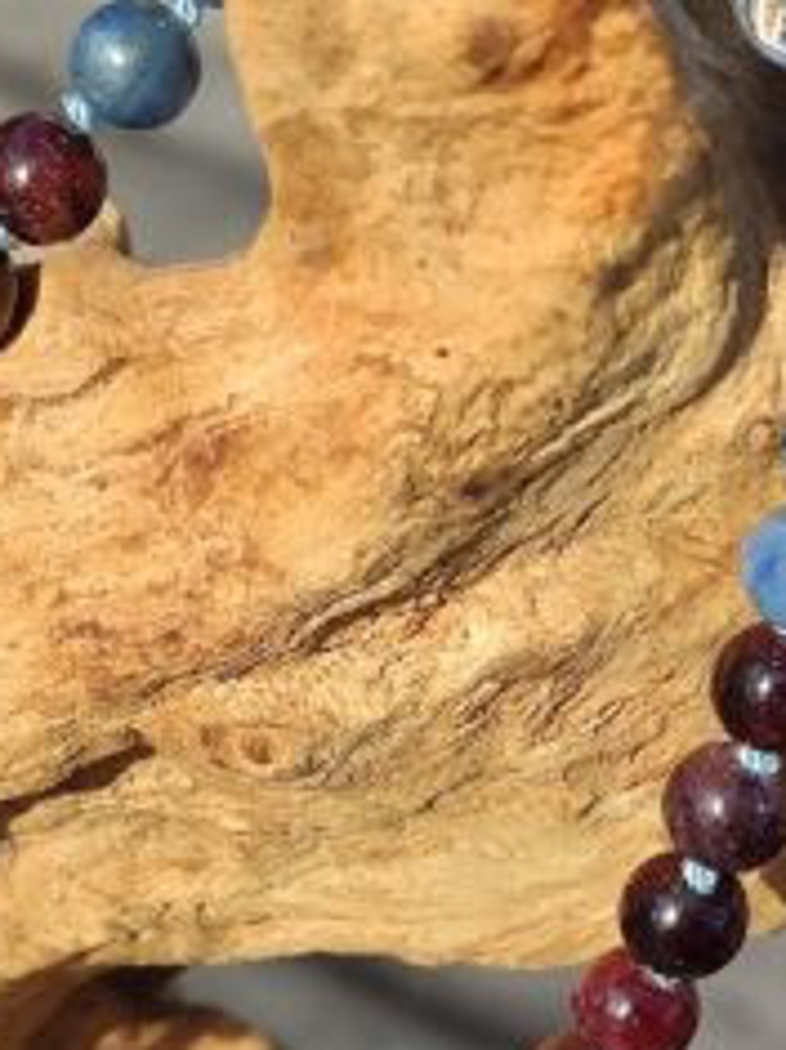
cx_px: 473
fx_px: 1788
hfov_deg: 24.7
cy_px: 619
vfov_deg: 32.6
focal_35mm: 59
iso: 112
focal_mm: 4.77
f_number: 1.75
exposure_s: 1/686
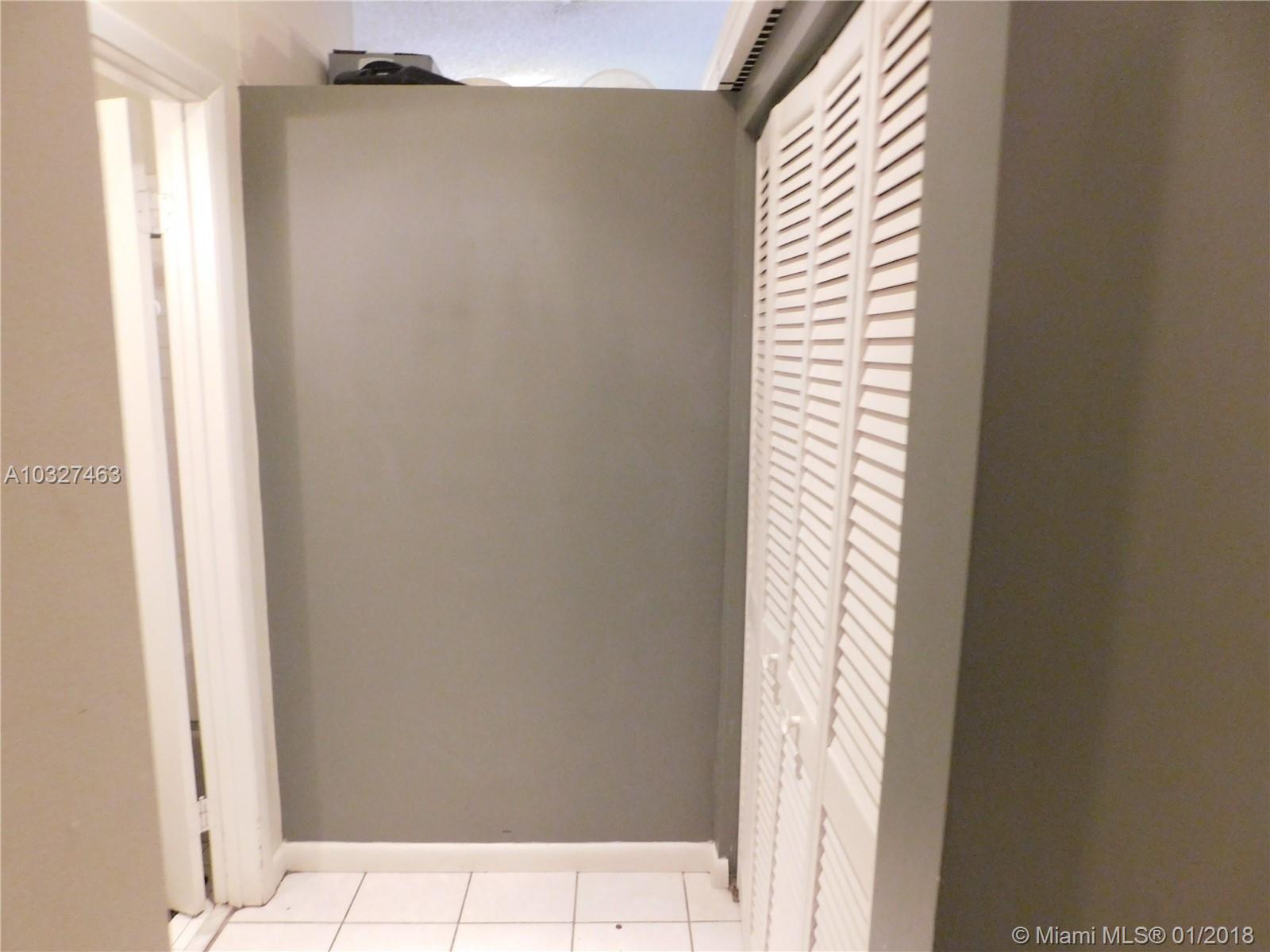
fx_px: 844
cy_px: 476
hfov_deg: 73.9
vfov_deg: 58.9
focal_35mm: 23
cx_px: 635
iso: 800
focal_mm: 4
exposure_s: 1/5
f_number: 3
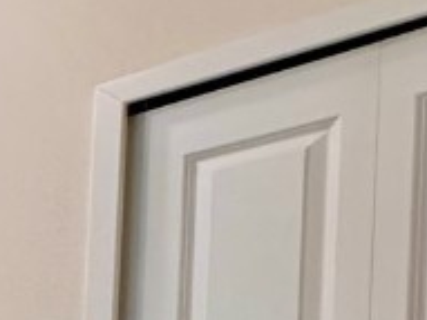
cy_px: 492
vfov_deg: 17.5
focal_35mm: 75
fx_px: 925
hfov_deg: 14.4
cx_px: -637
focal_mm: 2.22
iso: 250
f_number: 2.2
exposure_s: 1/120
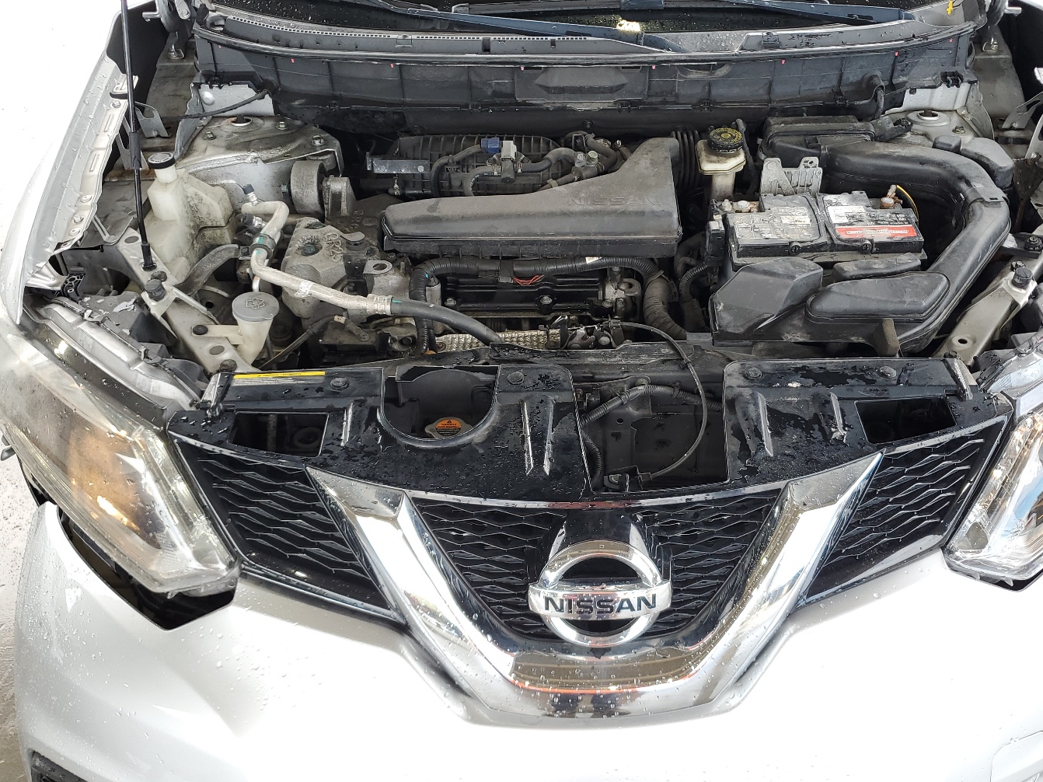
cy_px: 380
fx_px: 934
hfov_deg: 58.1
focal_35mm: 31
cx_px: 595
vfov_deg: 45.4
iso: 50
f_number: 1.5
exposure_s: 1/233
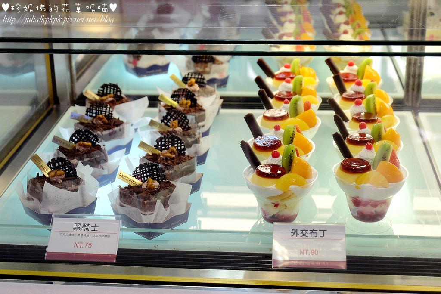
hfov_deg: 31.0
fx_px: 796
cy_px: 147
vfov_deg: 20.9
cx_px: 220
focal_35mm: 65
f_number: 5.6
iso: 800
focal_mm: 43.4
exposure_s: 1/60
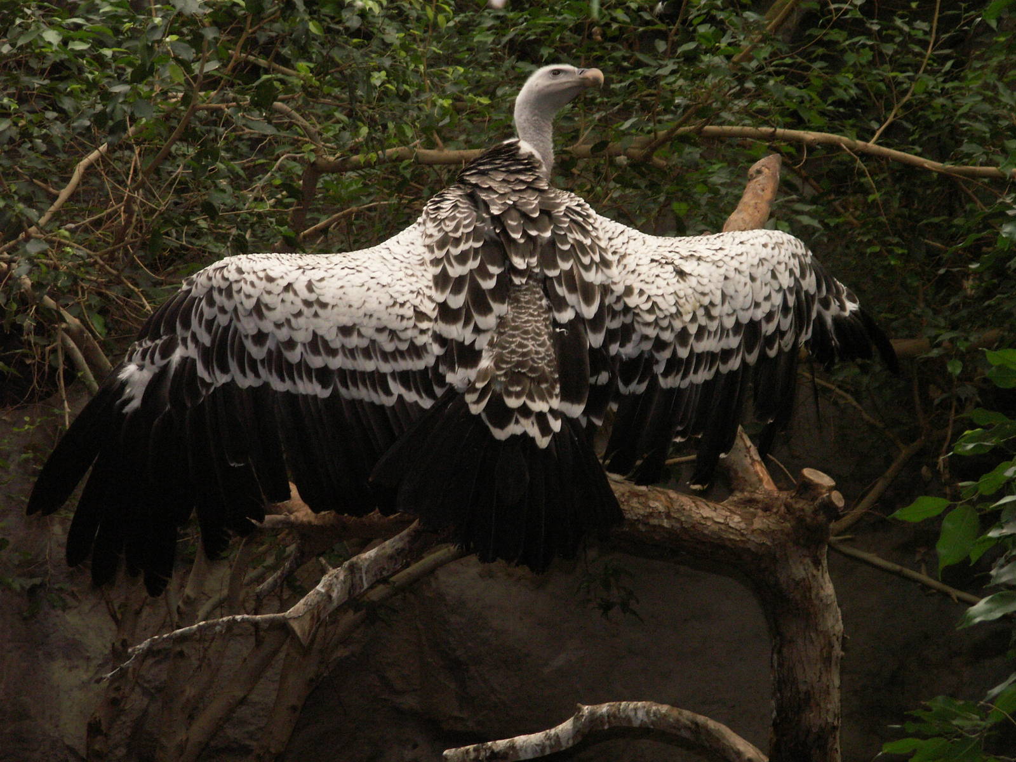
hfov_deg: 13.3
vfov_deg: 10.0
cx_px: 508
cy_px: 381
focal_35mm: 149
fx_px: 4373
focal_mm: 24.32
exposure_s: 1/40
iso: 160
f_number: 4
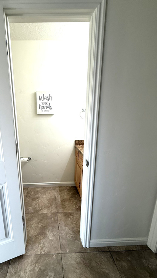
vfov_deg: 99.4
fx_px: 118
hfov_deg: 64.9
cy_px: 140
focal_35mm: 16
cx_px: 50
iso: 125
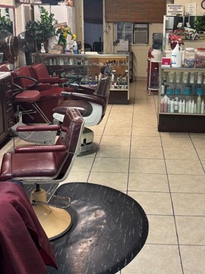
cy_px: 89
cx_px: 130
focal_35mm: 46
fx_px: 364
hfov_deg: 31.3
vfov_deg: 40.7
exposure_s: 1/43
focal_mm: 5.96
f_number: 1.6
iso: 100
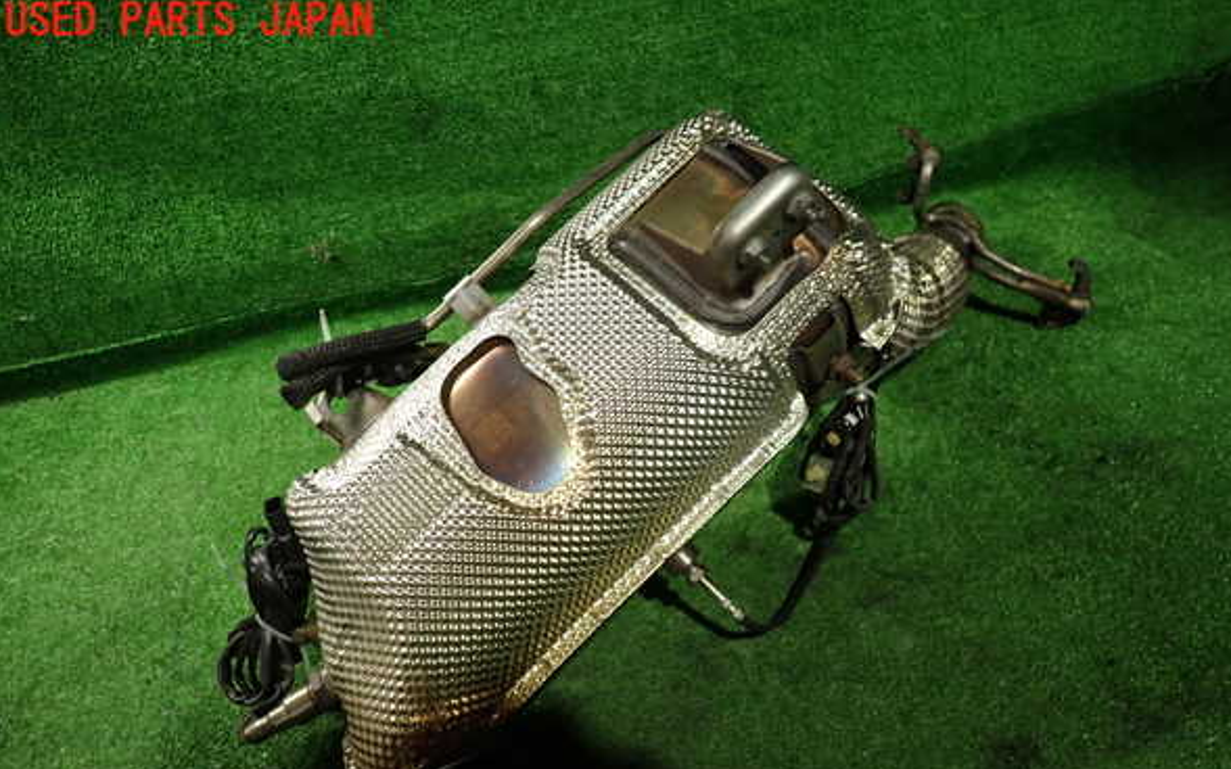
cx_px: 621
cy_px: 466
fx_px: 906
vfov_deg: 45.7
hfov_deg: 68.4
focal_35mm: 27
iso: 200
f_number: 2
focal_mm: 4.5
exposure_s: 1/30
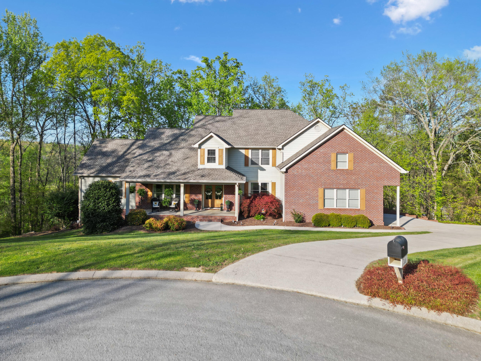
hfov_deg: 71.6
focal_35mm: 24
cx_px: 240
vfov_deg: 56.8
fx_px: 333
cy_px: 180
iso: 110
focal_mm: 6.72
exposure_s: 1/30
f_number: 1.7
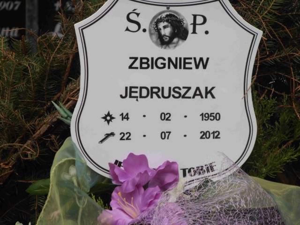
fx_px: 2080
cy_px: 112
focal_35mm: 240
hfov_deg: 8.2
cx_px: 150
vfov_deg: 6.2
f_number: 5.7
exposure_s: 1/400
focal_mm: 42.54
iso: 80
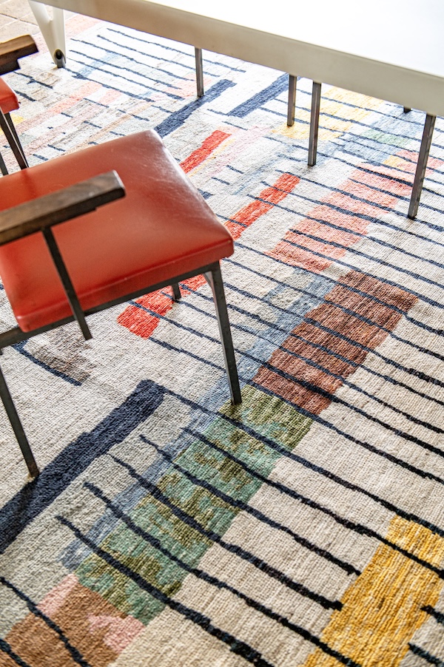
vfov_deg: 48.5
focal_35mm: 40
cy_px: 334
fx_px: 741
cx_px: 222
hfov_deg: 33.4
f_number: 4.5
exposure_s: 1/60
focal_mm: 40
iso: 400
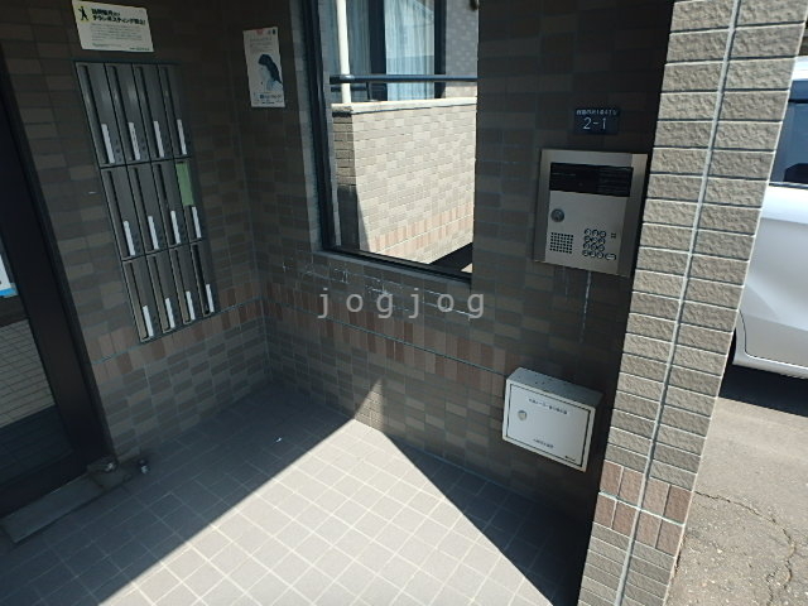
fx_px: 490
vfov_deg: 63.4
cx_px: 404
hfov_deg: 79.0
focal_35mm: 21
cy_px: 303
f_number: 3.5
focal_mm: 3.7
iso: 125
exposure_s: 1/400
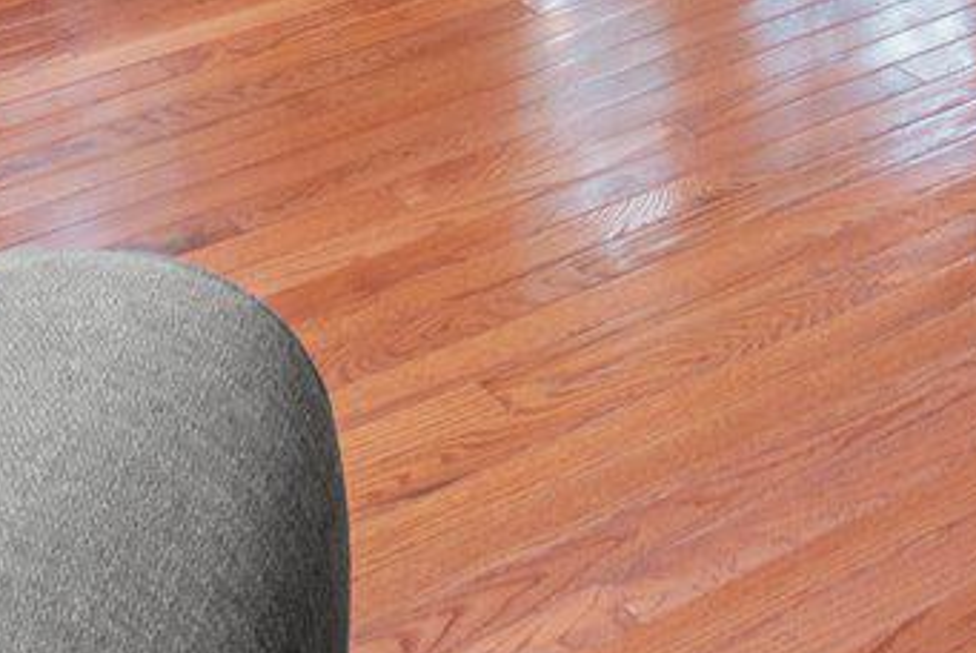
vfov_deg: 11.2
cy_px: -1163
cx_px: 876
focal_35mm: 90
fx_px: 2442
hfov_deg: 22.1
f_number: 9
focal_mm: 10
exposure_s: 4
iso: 100
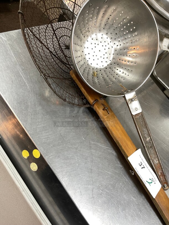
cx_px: 84
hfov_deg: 53.1
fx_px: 169
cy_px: 112
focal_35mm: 26
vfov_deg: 67.3
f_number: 1.6
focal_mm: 5.1
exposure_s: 1/60
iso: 125
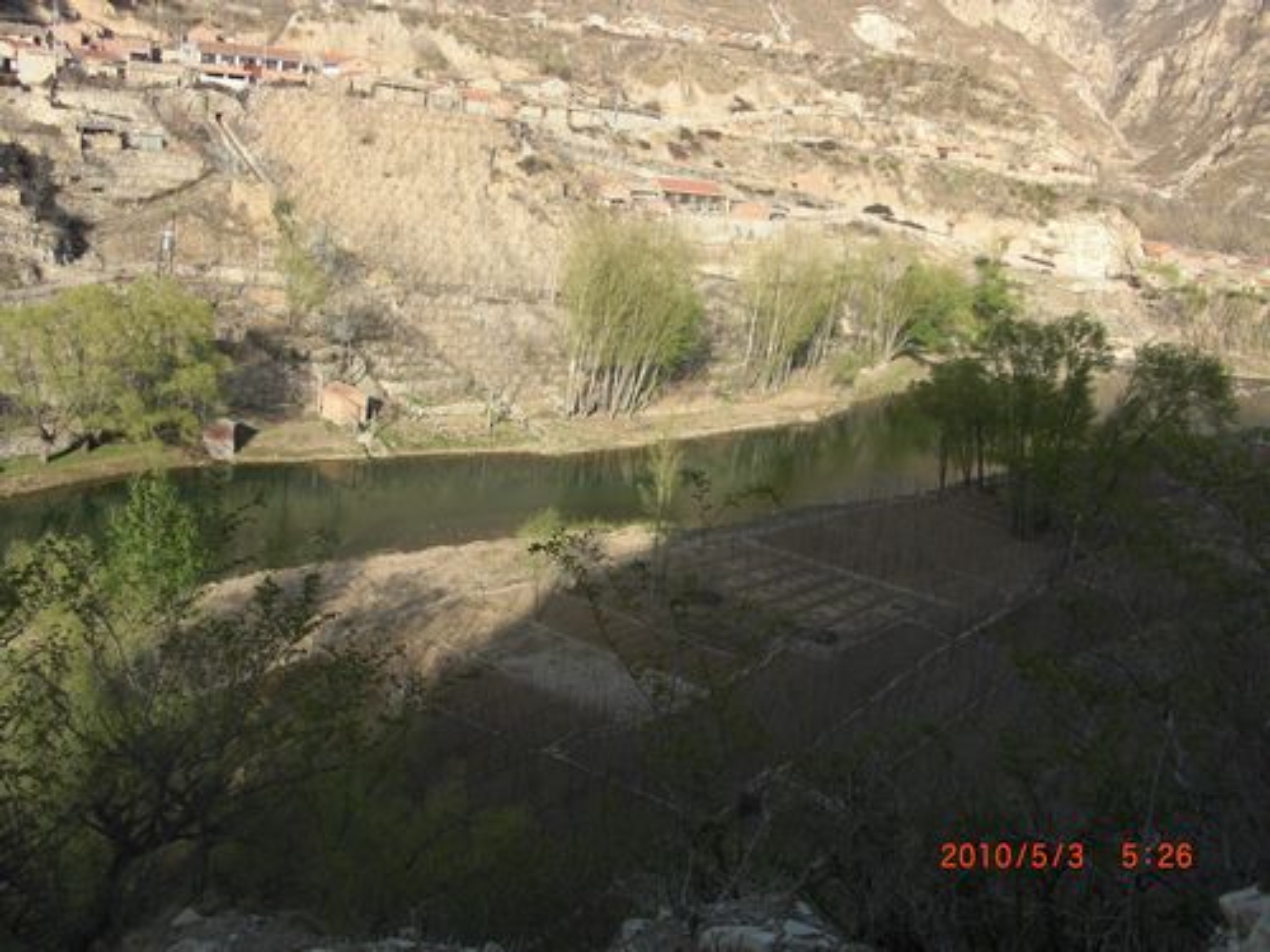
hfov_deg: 51.4
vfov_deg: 39.7
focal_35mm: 36
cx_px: 635
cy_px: 476
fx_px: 1321
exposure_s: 1/500
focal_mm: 6.3
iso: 50
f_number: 2.8
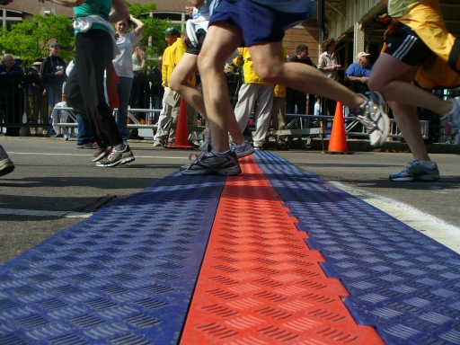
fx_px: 492
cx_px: 230
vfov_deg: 38.7
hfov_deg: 50.1
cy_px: 172
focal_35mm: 37
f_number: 5.6
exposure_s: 1/400
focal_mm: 6.1
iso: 80
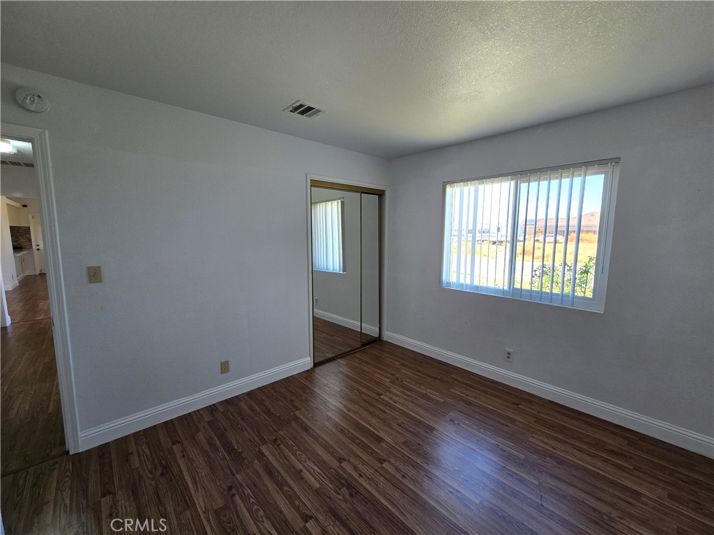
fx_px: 268
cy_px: 268
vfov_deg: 89.9
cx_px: 357
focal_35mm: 13
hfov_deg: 106.2
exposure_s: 1/60
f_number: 2.2
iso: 64
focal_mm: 2.2
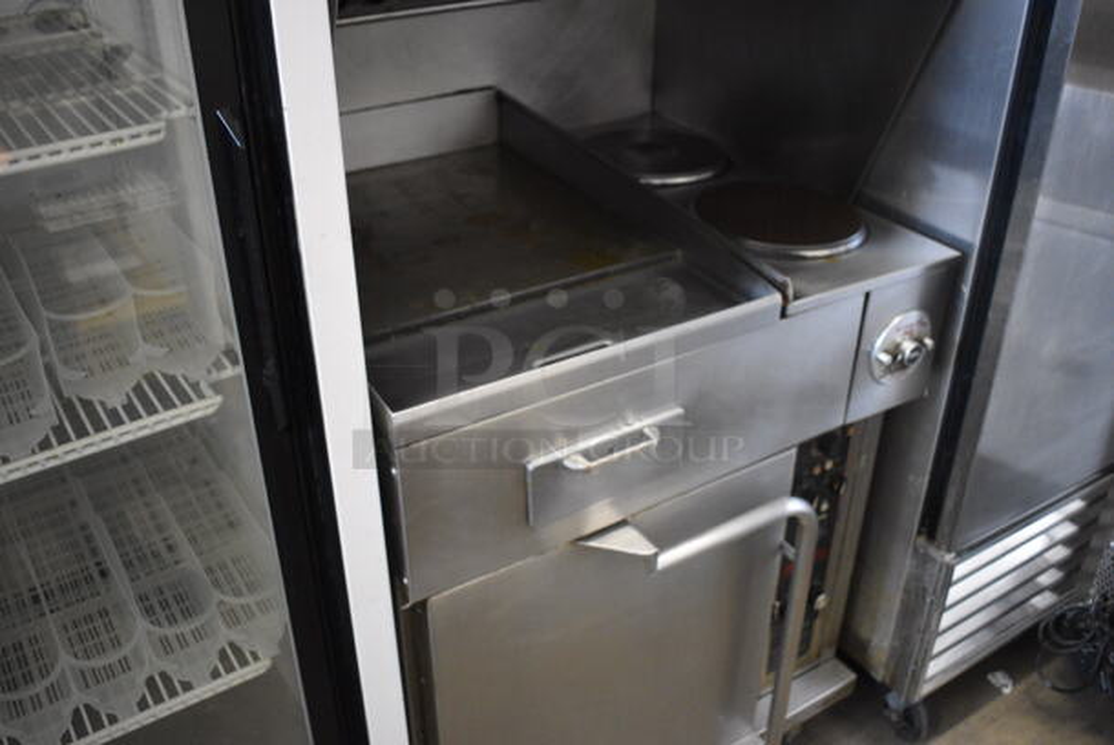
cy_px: 372
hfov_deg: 57.2
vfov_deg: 40.1
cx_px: 557
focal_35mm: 33
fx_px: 1022
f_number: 3.8
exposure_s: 1/125
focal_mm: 22
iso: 2800
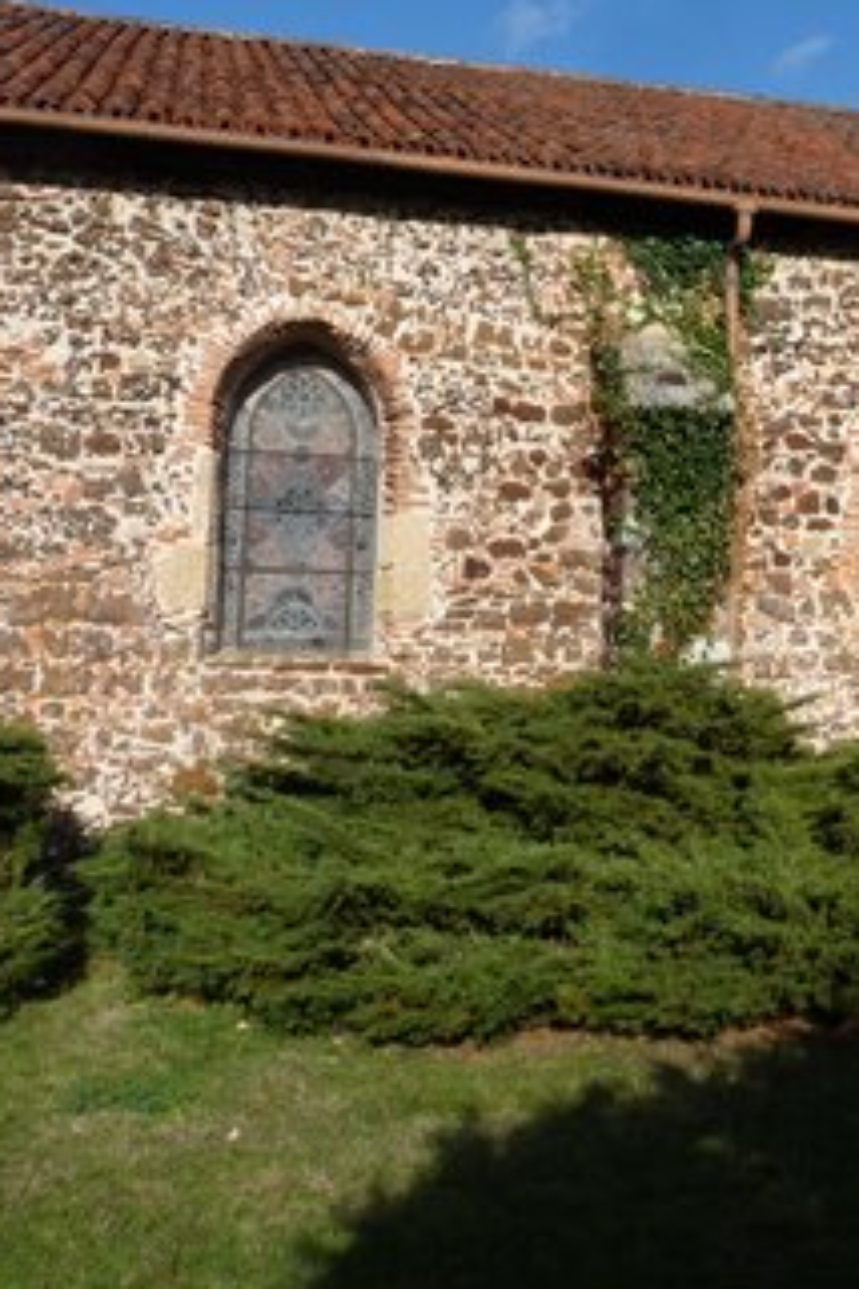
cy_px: 578
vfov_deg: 46.3
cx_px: 847
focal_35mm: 42
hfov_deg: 29.9
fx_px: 1503
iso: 100
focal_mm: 4.8
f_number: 5.6
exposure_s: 1/400
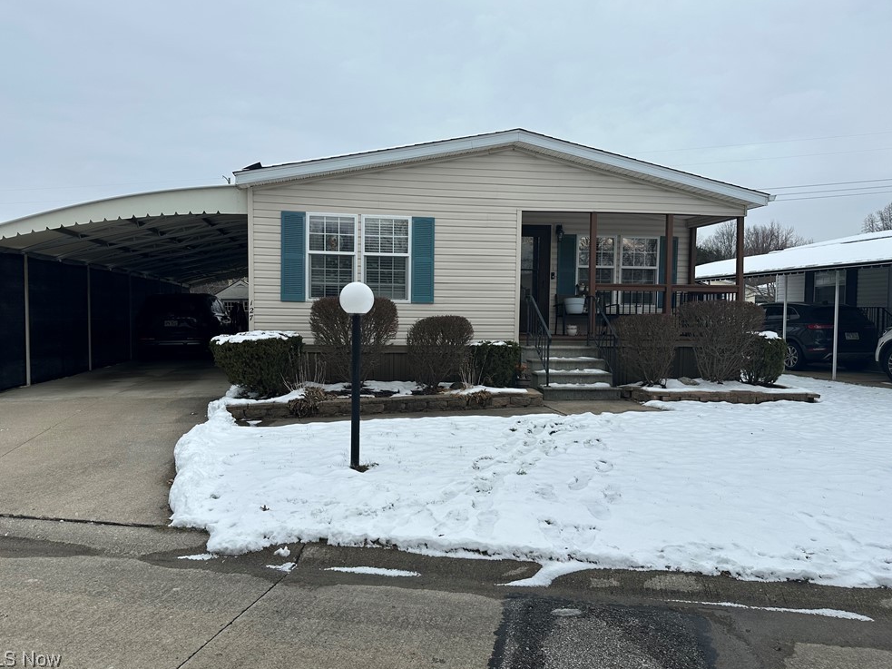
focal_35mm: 25
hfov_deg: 69.4
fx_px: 644
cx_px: 436
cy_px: 330
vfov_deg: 54.9
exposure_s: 1/2070
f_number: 1.78
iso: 80
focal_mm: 6.86
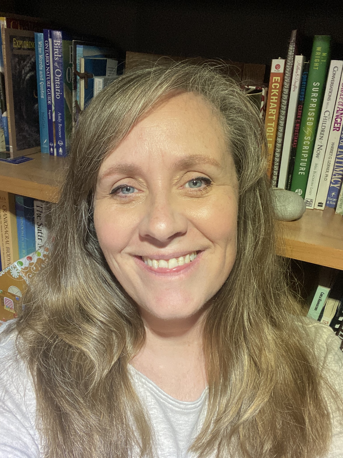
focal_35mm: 30
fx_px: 396
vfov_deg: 60.0
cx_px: 172
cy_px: 229
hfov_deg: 46.8
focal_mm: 2.71
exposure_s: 1/60
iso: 160
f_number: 2.2
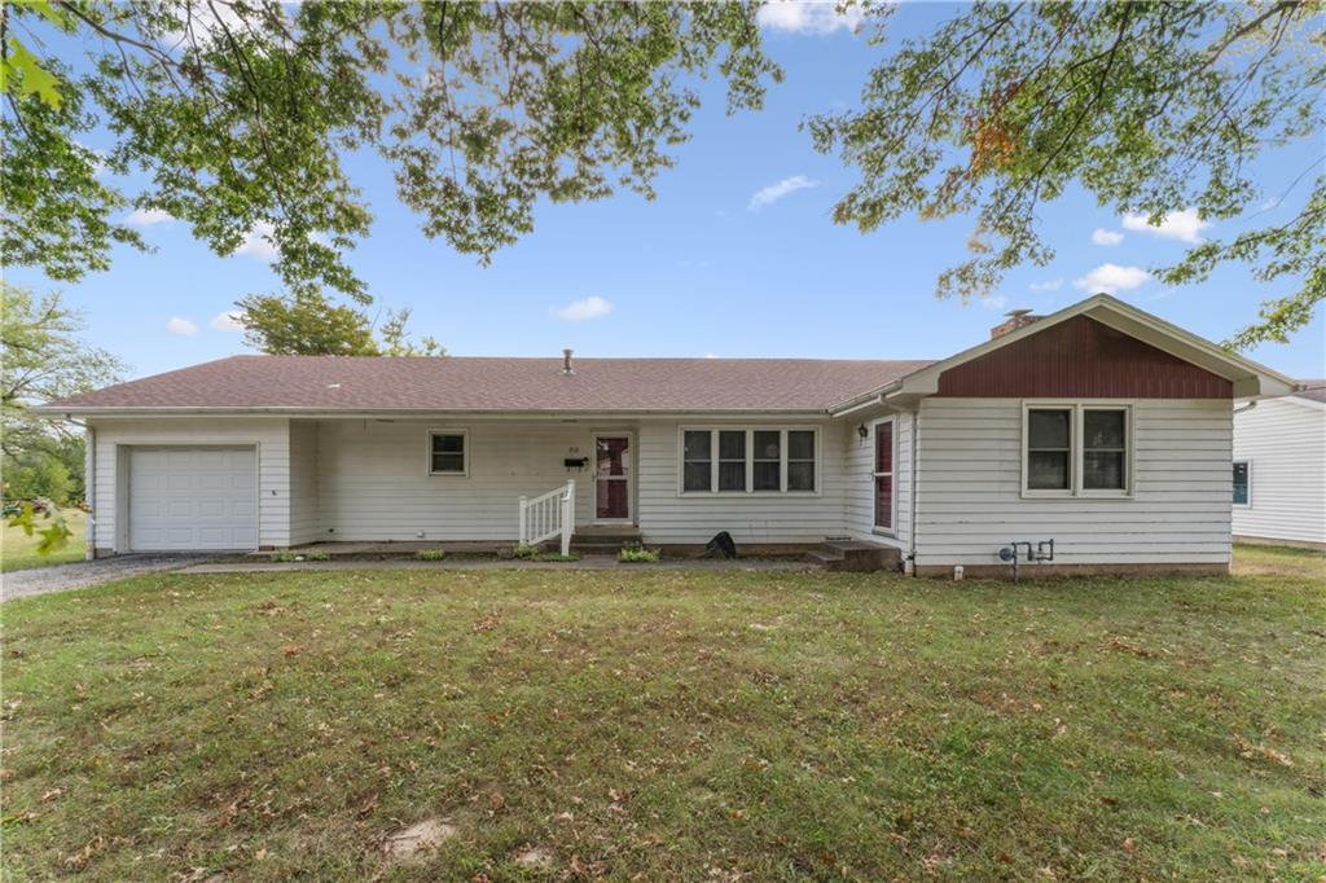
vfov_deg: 81.2
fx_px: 515
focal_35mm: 14
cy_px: 442
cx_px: 663
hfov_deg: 104.3
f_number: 22
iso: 100
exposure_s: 1/5
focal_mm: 14
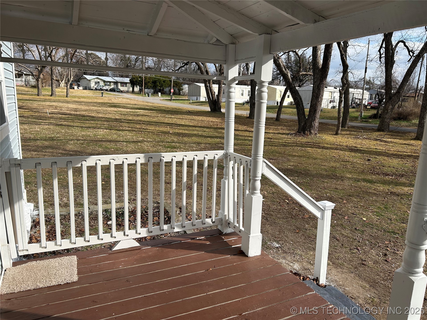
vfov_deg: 53.1
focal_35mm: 26
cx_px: 214
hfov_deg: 67.3
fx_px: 321
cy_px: 160
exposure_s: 1/2762
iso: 50
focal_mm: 5.7
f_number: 1.5
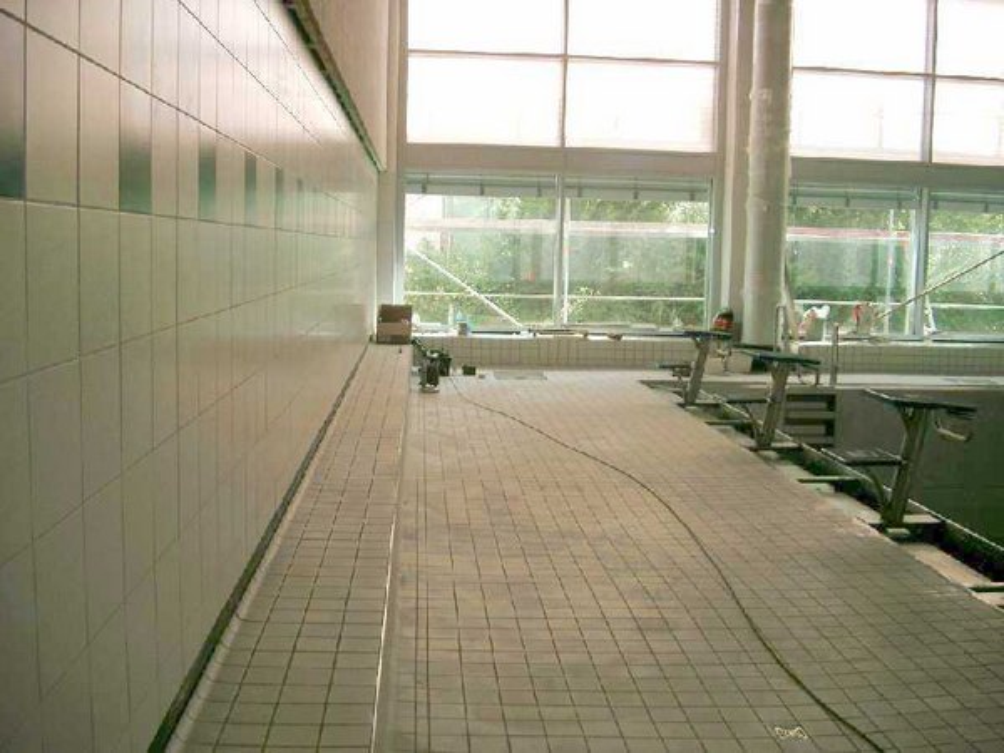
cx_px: 502
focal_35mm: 37
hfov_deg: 50.1
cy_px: 376
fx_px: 1073
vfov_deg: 38.7
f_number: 2.6
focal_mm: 7.6
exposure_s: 1/320
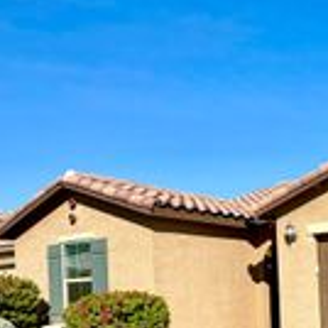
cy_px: 294
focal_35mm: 46
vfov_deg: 34.8
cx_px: 335
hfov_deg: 33.4
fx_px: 493
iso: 20
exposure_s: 1/1050
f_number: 2.2
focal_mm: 2.22
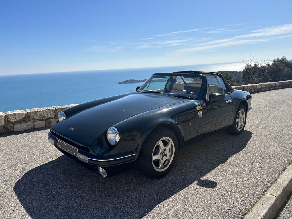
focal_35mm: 26
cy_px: 110
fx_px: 219
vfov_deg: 53.1
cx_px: 146
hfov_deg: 67.3
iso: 50
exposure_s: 1/5618
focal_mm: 5.96
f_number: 1.6
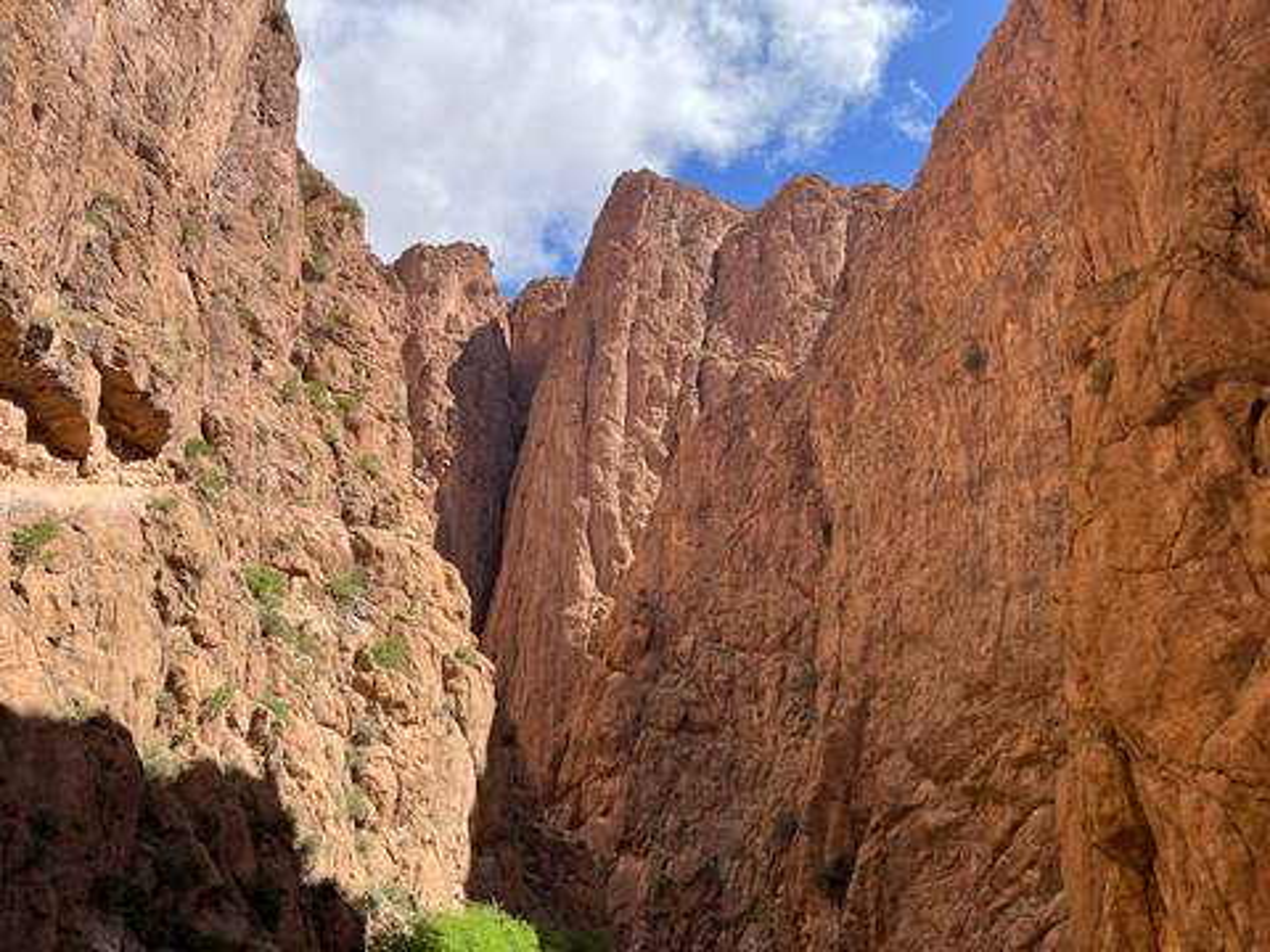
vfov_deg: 53.1
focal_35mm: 26
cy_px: 476
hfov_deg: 67.3
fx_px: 954
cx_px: 635
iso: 50
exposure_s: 1/1580
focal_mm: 5.1
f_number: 1.6
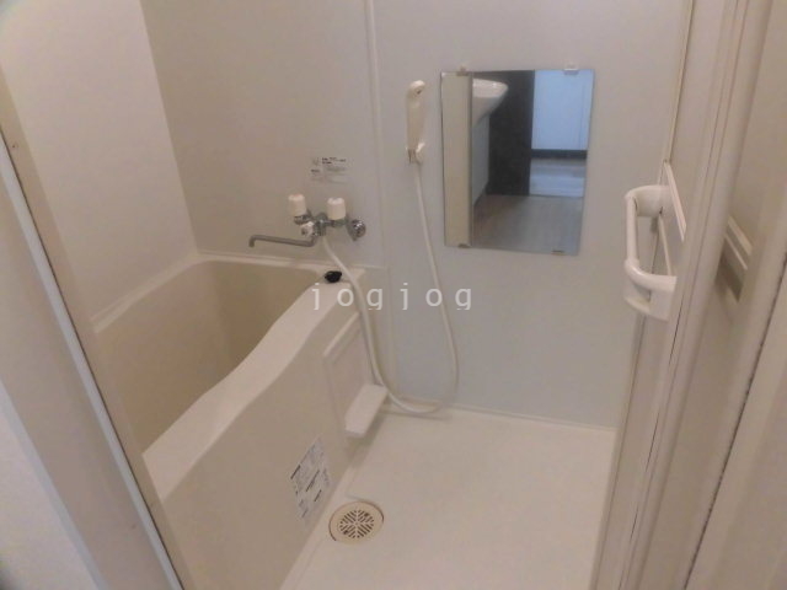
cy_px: 295
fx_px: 546
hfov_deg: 71.6
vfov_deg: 56.8
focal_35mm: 24
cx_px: 394
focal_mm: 4.3
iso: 320
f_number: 3.1
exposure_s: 1/30
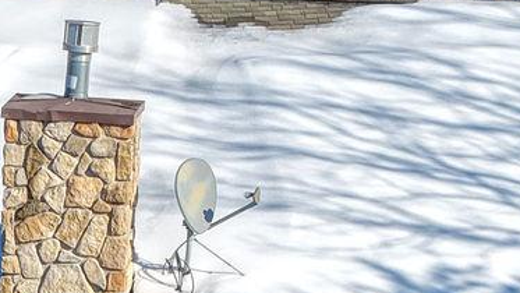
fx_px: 2220
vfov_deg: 7.2
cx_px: -113
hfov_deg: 13.0
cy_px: 641
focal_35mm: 161
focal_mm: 14.4
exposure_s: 1/1000
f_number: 2.8
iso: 250
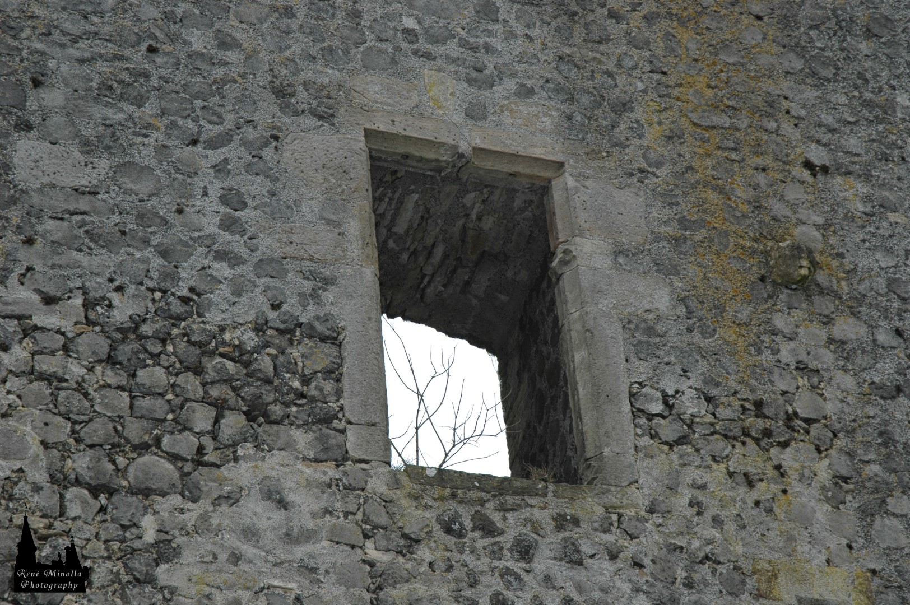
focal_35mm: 105
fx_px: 2652
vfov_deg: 13.0
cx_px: 455
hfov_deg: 19.5
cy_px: 302
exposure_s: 1/250
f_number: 8
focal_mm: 70
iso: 200
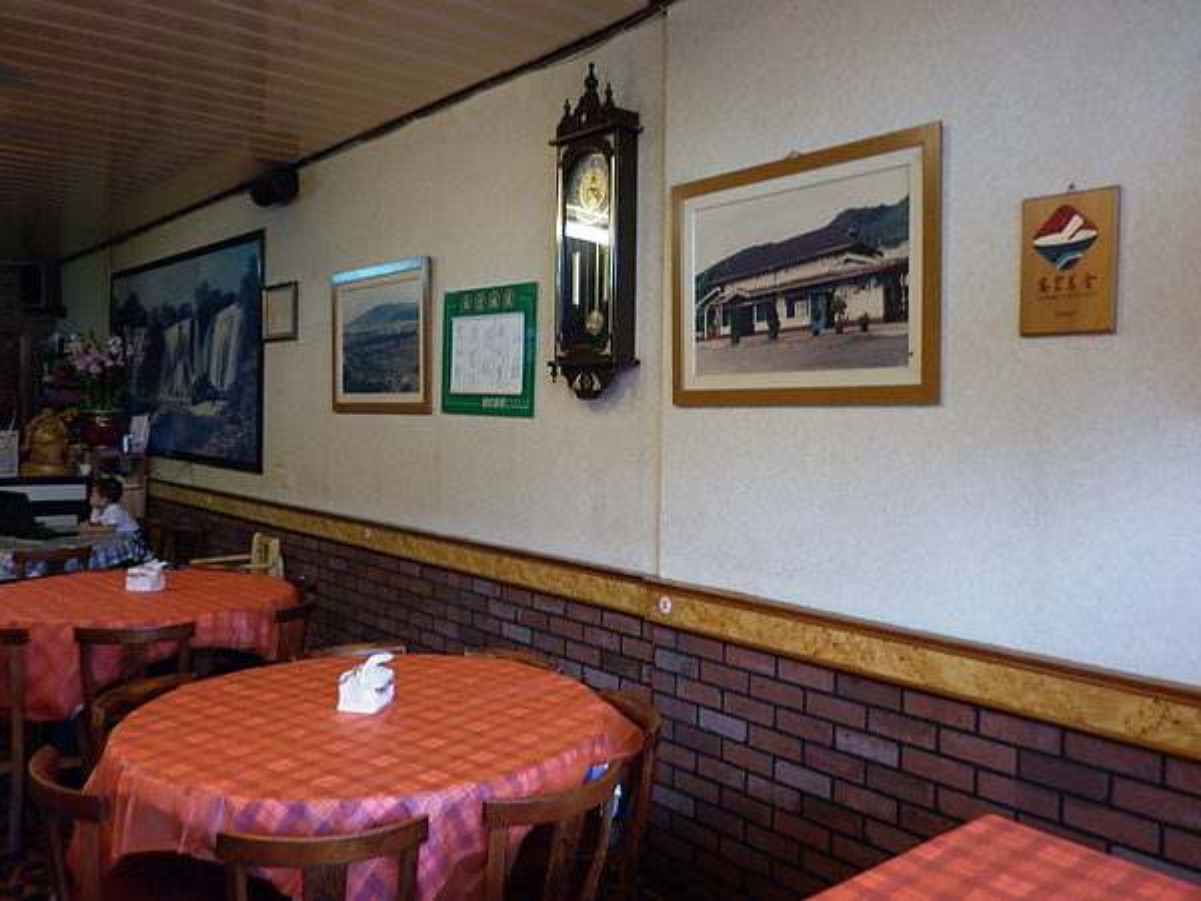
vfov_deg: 49.7
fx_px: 971
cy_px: 450
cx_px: 600
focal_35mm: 28
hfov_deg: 63.4
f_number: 2.8
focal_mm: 5
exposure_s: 1/30
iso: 125
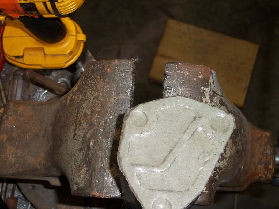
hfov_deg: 51.4
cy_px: 104
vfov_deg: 39.7
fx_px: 290
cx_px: 140
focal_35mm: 36
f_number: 3.1
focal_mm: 6.5
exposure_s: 1/30
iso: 80
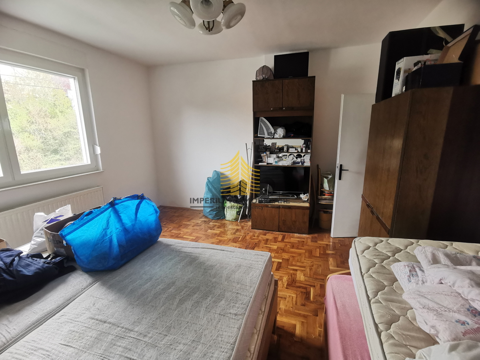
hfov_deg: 91.0
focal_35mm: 17
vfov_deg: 74.7
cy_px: 180
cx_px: 240
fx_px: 236
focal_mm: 2.26
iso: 125
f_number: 2.2
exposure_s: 1/50
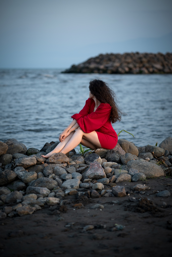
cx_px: 86
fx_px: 609
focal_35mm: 85
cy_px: 128
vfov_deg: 23.9
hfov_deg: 16.1
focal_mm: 85
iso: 160
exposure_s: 1/800
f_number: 2.2
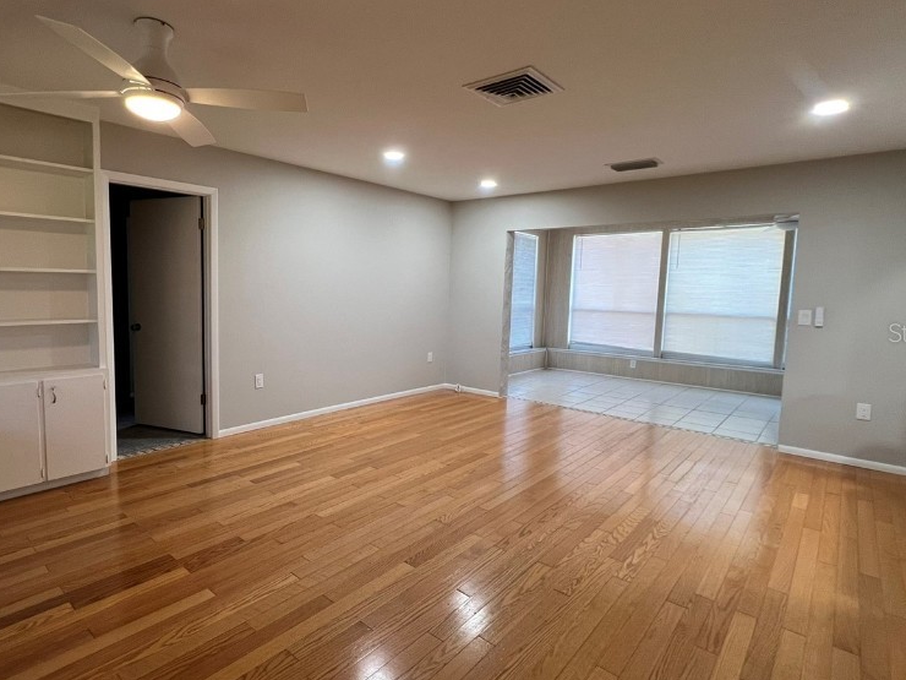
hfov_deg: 87.0
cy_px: 332
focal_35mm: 18
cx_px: 377
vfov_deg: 71.6
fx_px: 471
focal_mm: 1.57
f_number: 1.8
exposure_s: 1/60
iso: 160
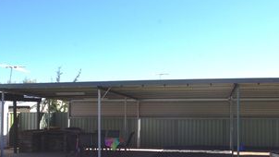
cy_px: 95
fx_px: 326
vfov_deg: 27.1
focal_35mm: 44
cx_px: 144
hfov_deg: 46.4
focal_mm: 18
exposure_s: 1/800
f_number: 8
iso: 400
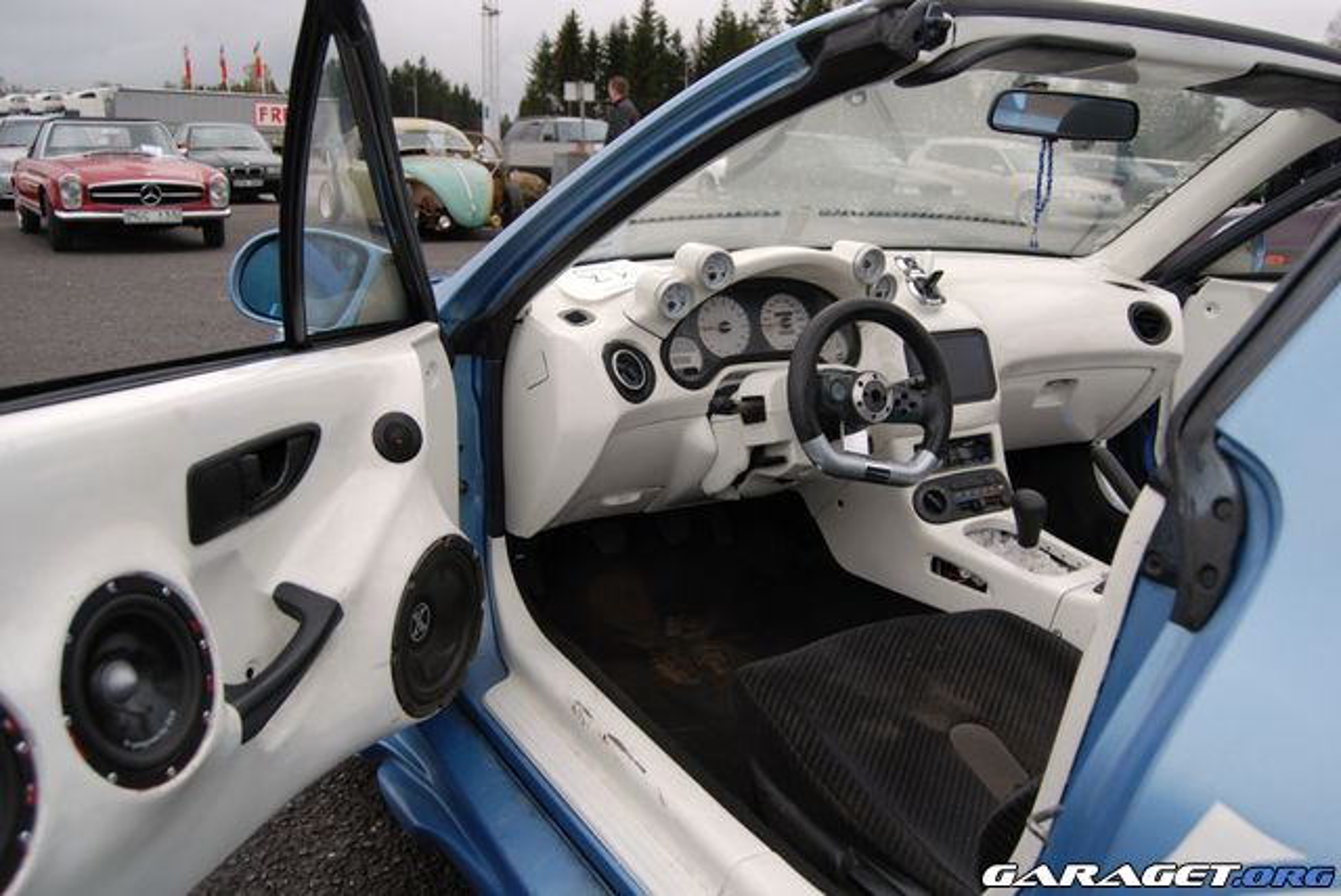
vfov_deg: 45.8
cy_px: 448
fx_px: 1063
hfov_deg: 64.5
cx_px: 670
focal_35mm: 28
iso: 100
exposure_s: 1/100
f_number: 5
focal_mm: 19
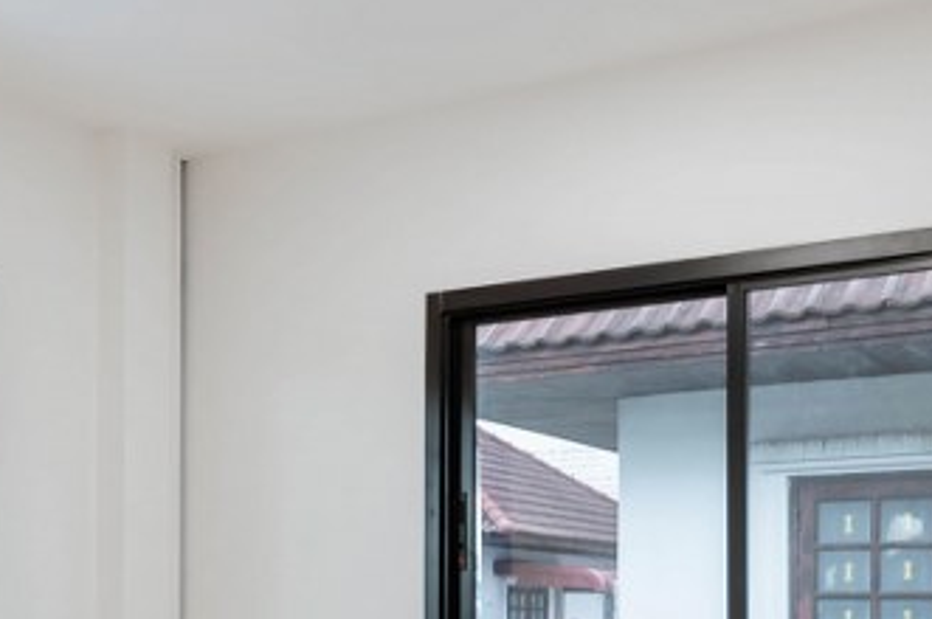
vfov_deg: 21.7
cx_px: 93
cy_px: 627
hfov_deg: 31.9
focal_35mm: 60
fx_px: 1550
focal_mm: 15.5
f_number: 5.6
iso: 100
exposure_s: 1/5
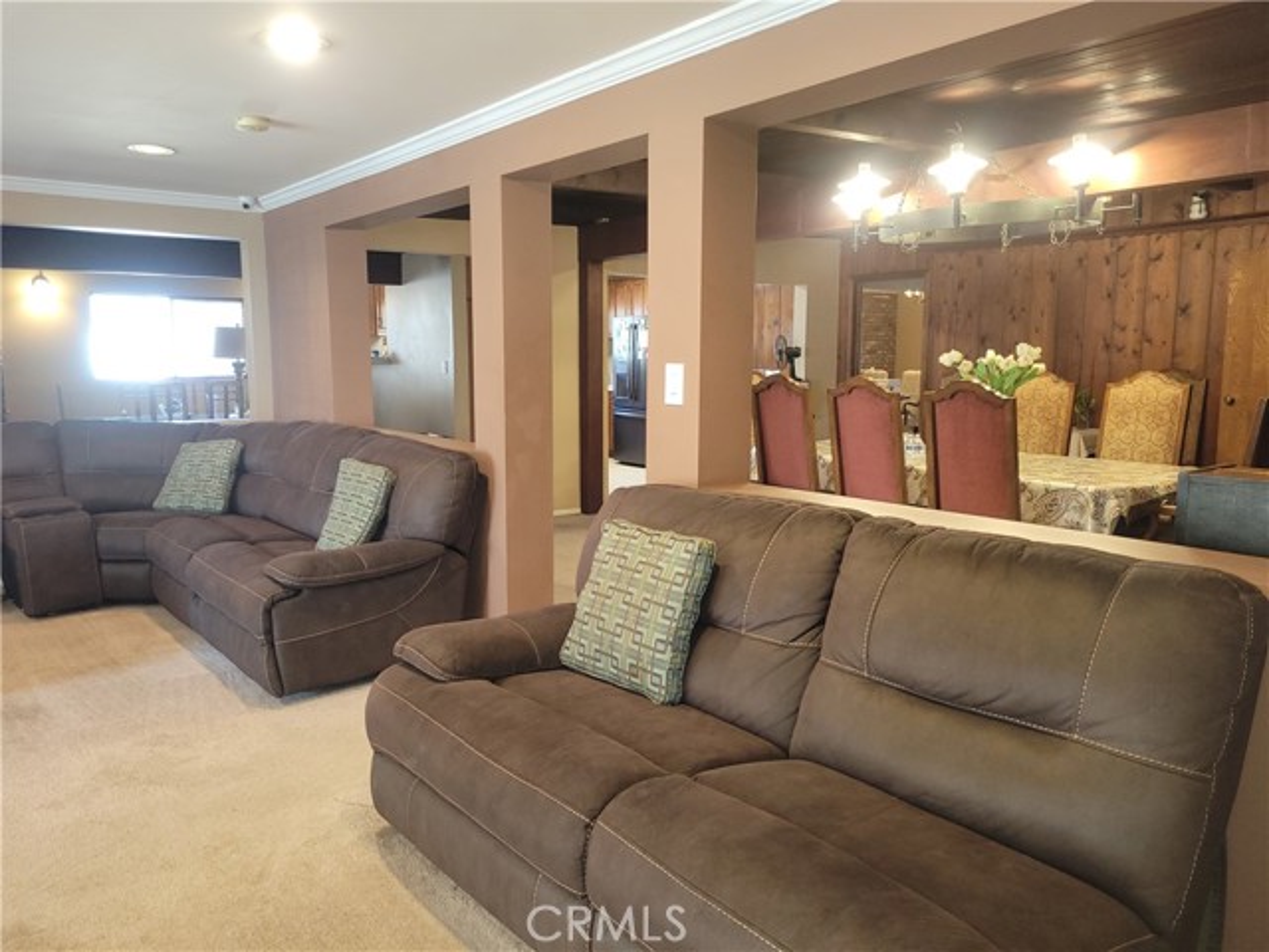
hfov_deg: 67.3
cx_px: 634
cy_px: 476
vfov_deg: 53.1
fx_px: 953
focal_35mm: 26
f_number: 1.8
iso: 125
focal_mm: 5.4
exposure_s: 1/12
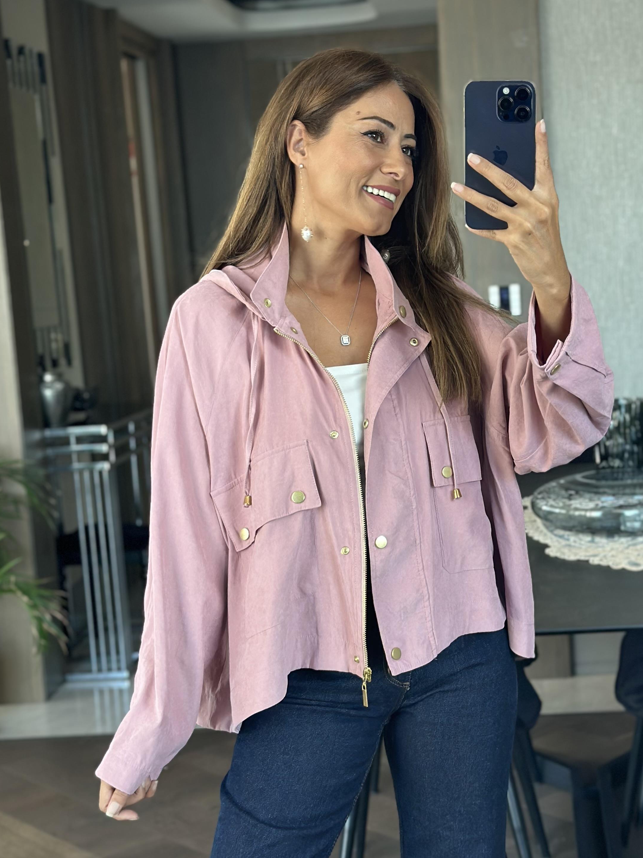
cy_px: 469
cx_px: 390
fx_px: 1660
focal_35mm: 67
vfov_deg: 29.0
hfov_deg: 21.9
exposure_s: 1/75
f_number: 1.78
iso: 125
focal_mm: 6.86
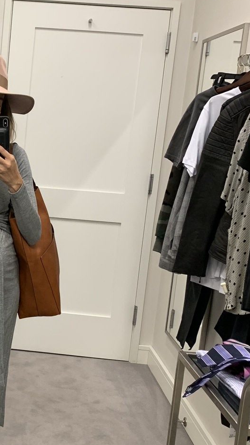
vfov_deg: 37.8
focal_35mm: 55
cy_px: 235
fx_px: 649
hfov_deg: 20.5
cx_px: -42
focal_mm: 4.25
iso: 100
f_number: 1.8
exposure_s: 1/60
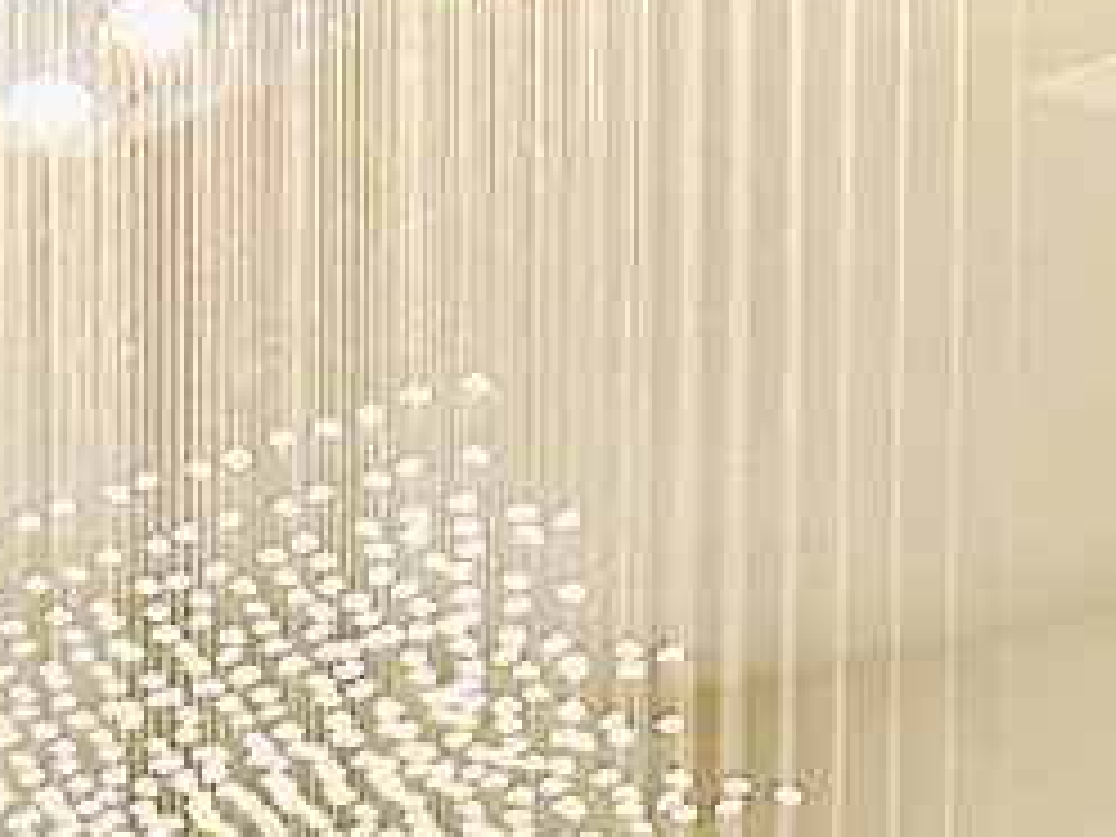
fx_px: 5416
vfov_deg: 8.0
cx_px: -68
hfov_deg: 11.6
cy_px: 2138
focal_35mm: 168
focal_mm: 5.7
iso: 64
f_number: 1.5
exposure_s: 1/60
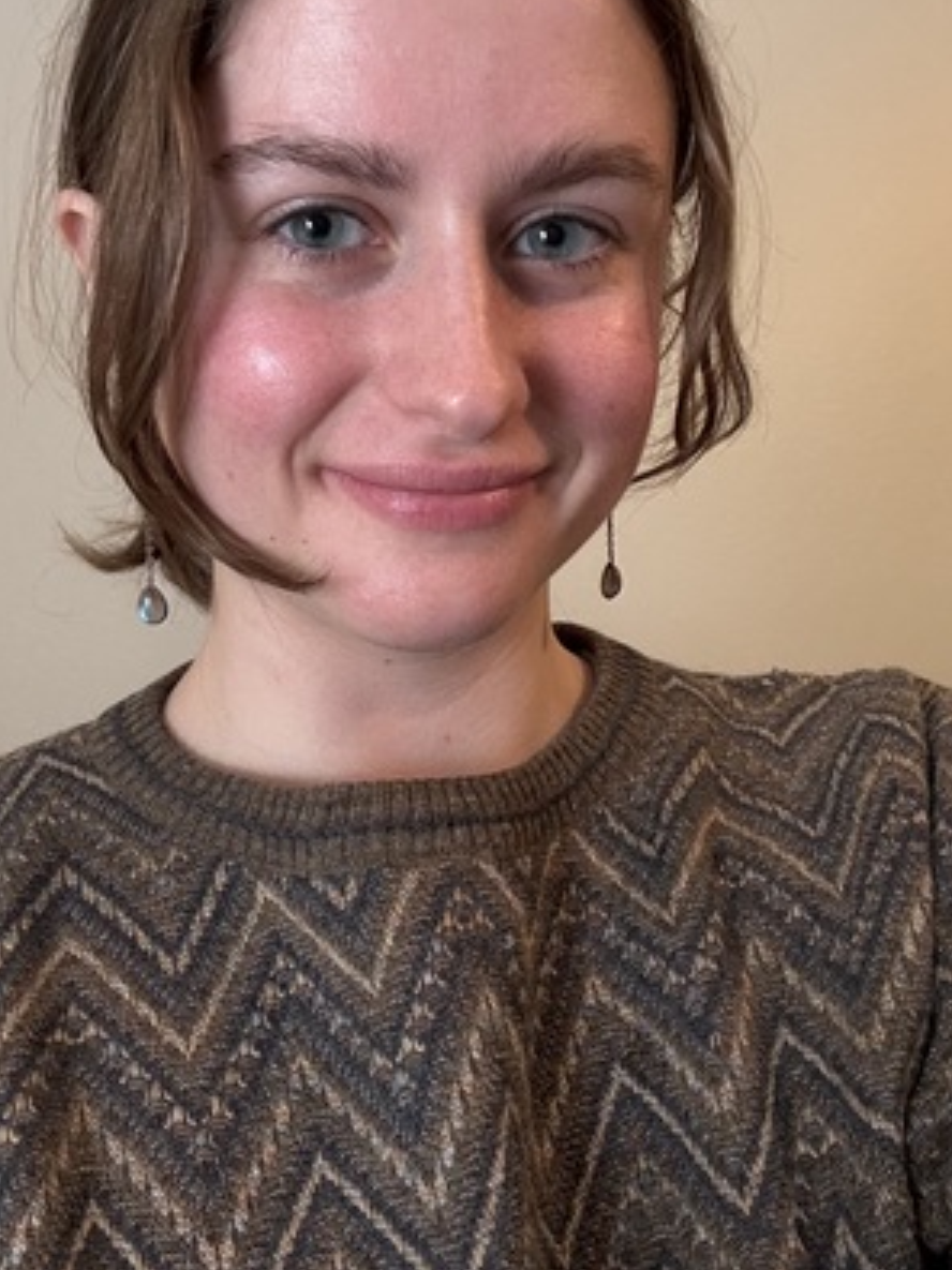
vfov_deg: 48.7
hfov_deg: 37.7
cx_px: 429
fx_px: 1394
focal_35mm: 38
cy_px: 511
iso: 400
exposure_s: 1/30
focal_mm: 2.69
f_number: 1.9
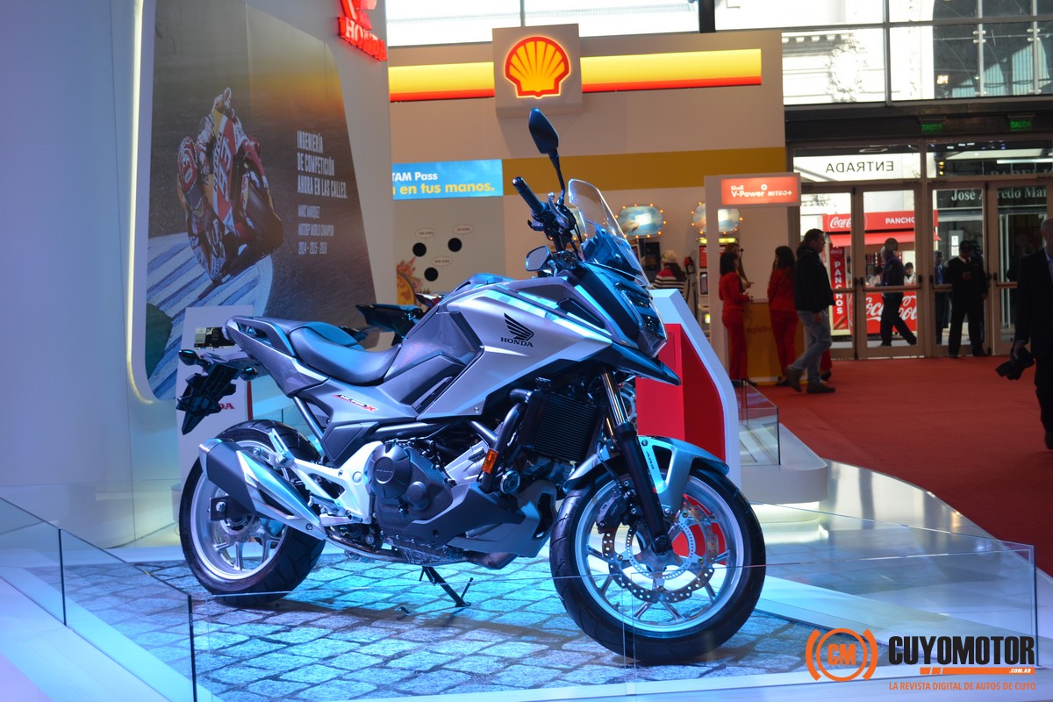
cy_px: 351
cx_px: 526
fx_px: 1404
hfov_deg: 41.1
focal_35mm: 48
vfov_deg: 28.1
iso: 400
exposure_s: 1/80
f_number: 4.8
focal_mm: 32
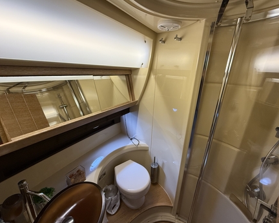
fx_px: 124
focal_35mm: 15
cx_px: 141
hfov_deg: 96.8
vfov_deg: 84.1
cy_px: 112
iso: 250
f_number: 2.2
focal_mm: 2.22
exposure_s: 1/100
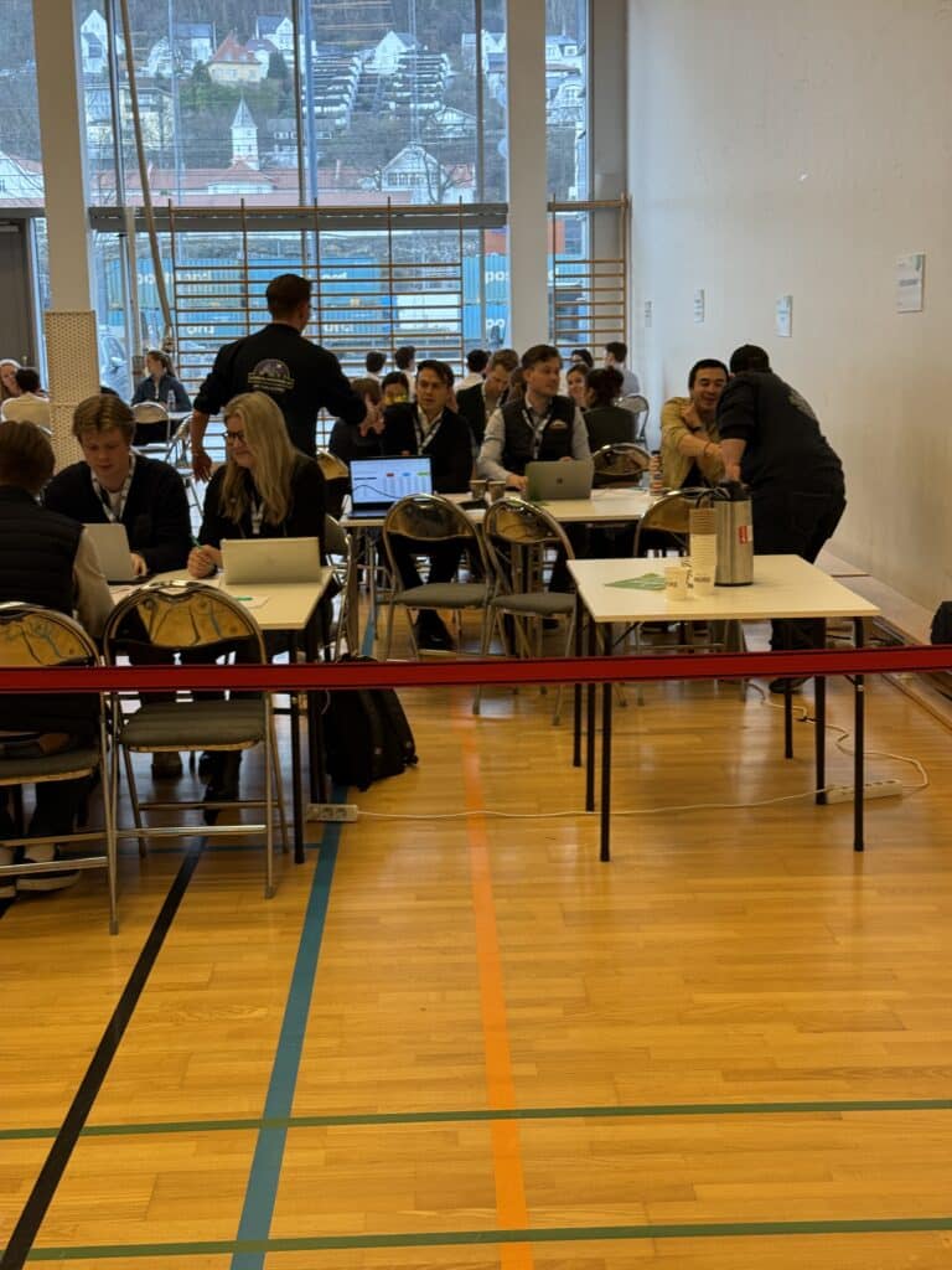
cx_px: 476
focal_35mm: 48
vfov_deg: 39.7
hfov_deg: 30.3
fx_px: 1760
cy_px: 635
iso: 100
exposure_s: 1/100
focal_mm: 6.76
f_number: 1.78
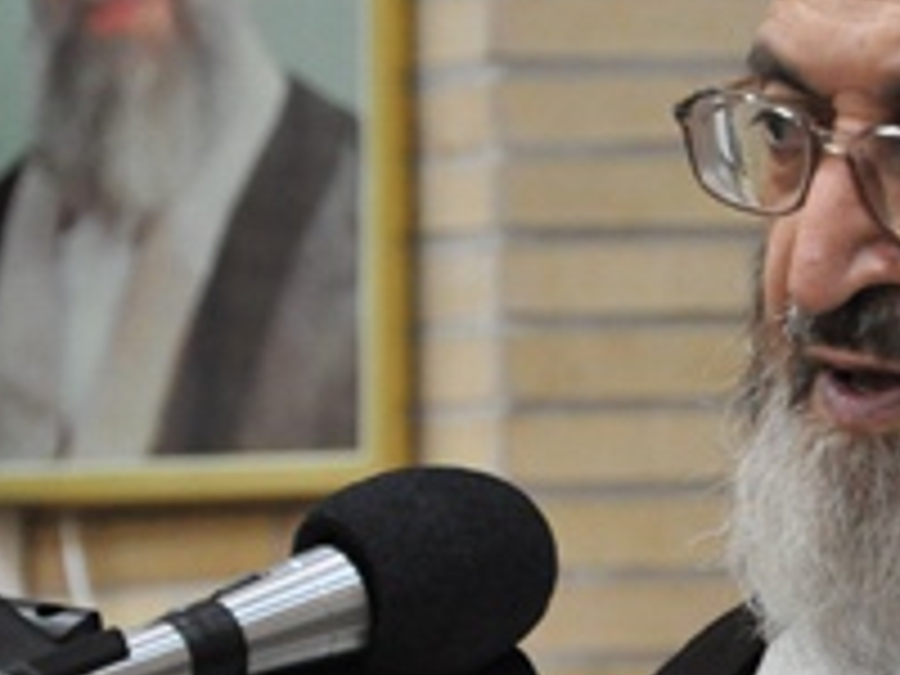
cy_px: 513
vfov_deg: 3.4
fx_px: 11466
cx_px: 603
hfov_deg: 4.5
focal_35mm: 441
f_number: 5.6
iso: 1250
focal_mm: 92
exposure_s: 1/50
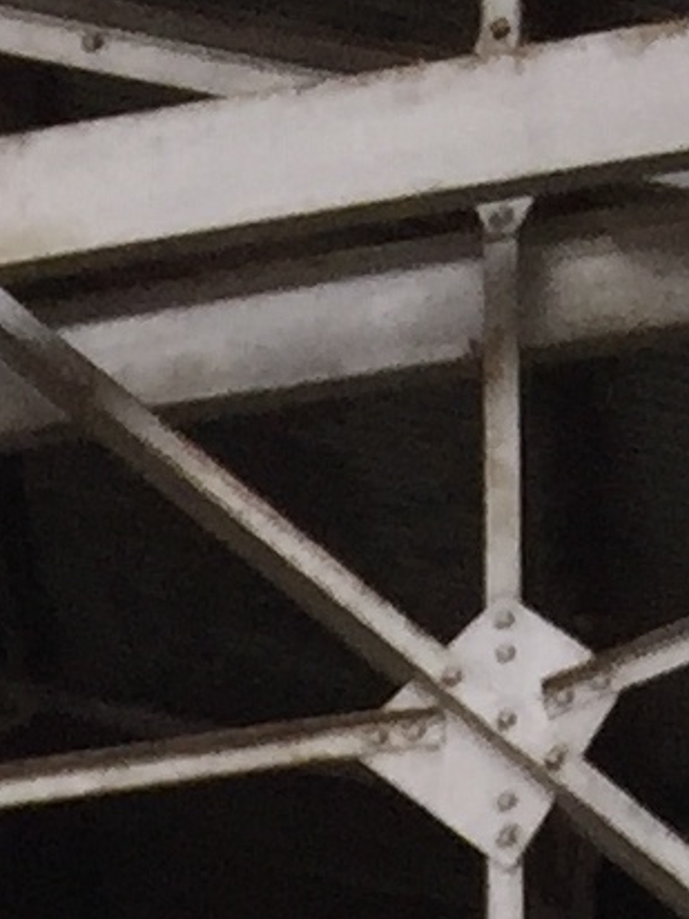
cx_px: -1280
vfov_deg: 7.0
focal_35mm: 230
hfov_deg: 6.0
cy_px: 3384
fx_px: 6104
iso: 32
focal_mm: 4.15
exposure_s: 1/659
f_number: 2.2
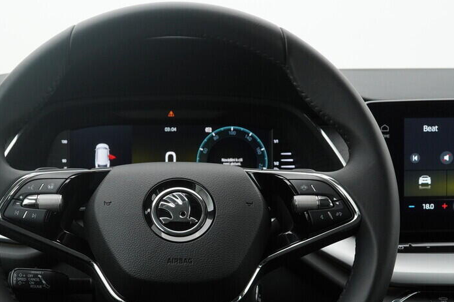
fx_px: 668
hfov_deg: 37.3
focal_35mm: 53
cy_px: 214
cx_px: 165
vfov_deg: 25.3
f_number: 6.3
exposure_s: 1/100
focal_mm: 24
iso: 800
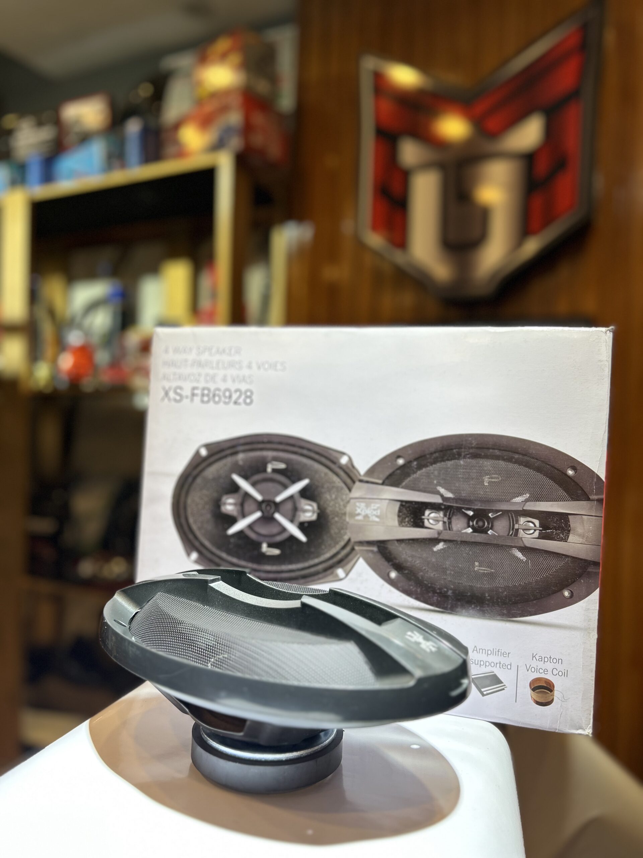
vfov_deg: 67.3
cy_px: 429
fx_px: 644
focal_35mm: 26
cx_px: 322
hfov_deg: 53.1
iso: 40
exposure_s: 1/100
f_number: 1.5
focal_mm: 5.7
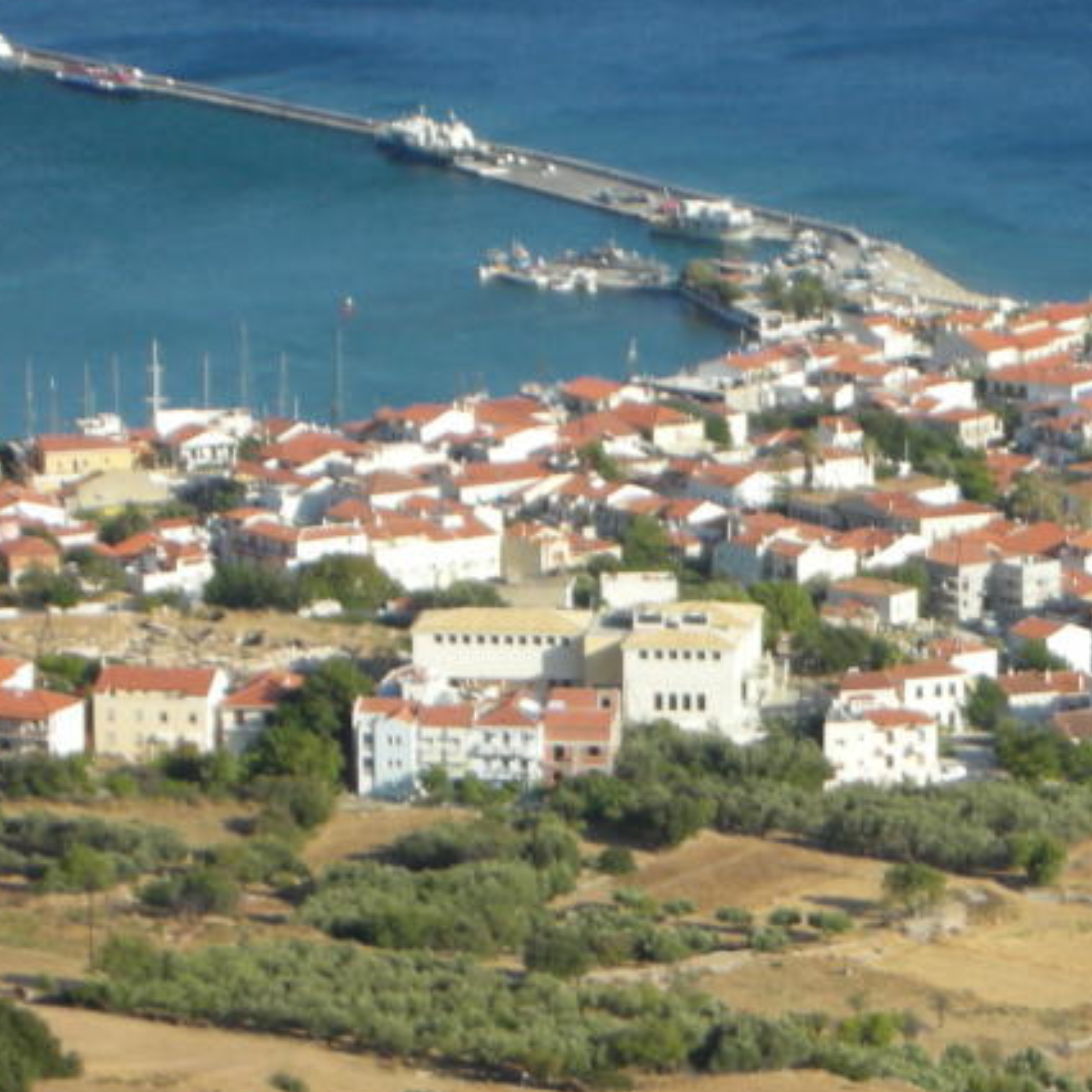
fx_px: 7959
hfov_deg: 7.8
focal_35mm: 223
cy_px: 556
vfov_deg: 7.8
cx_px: 1069
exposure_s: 1/195
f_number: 5.4
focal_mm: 17.4
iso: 50
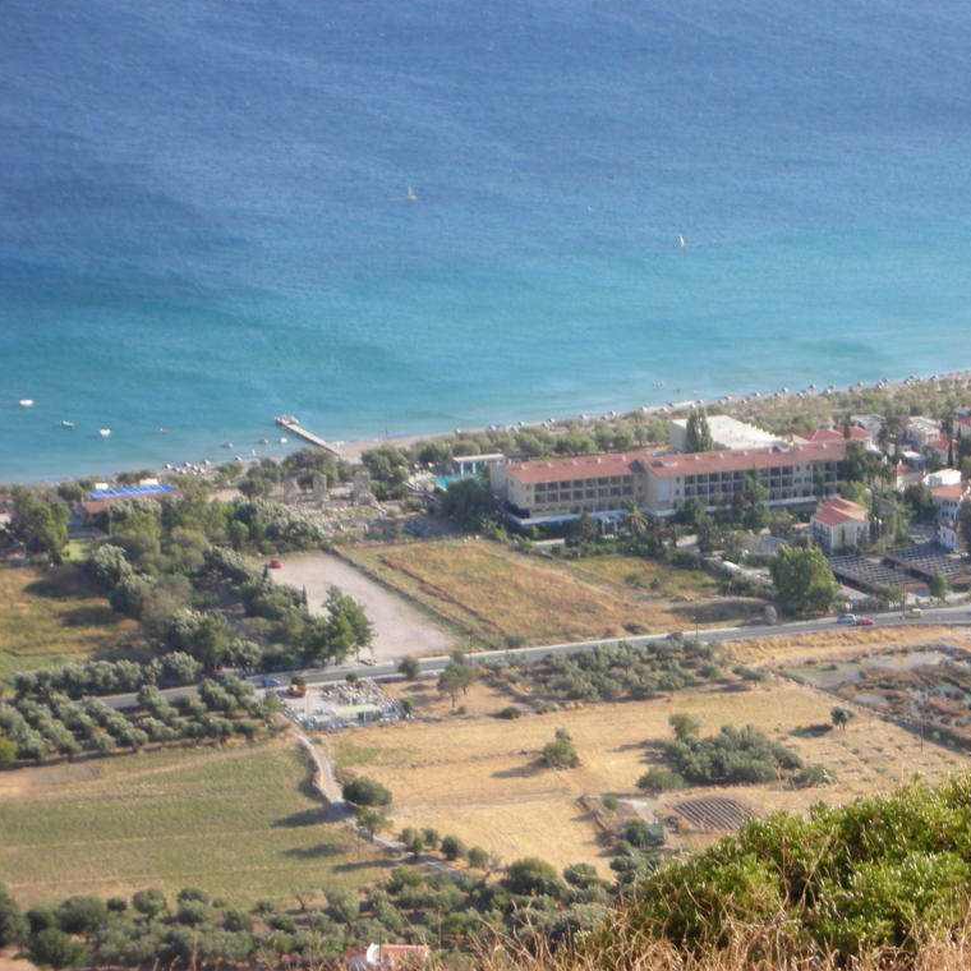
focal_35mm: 125
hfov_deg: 13.9
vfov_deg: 14.0
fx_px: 3967
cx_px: 653
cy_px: 482
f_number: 5.4
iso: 50
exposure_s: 1/110
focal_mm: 17.4
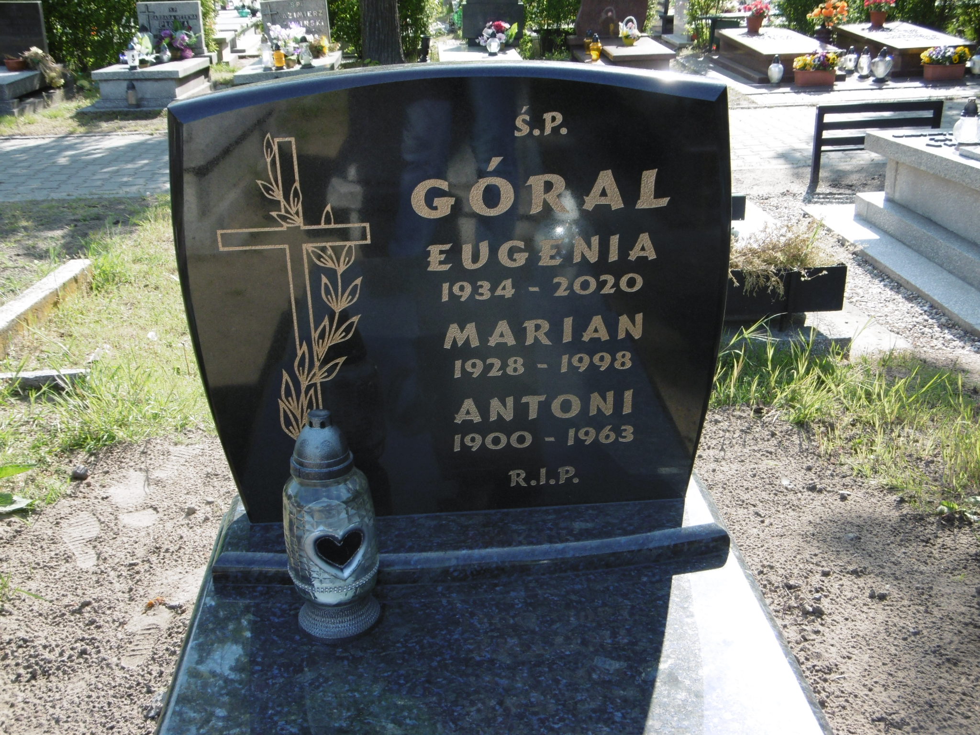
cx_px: 490
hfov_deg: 49.0
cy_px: 368
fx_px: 1076
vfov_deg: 37.7
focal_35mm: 38
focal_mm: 6.8
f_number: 3.7
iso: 100
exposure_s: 1/250
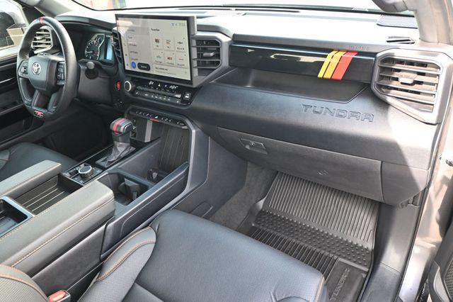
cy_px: 151
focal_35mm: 28
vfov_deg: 46.7
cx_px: 226
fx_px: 349
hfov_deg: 66.0
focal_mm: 18.5
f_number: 3.8
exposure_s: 1/125
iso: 900
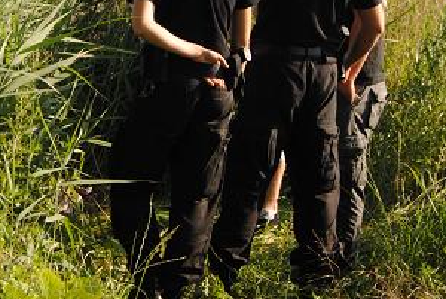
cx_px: 11
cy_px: 44
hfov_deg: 16.7
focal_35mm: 120
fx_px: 1492
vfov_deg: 11.4
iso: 100
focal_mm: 31
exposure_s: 1/160
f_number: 6.3
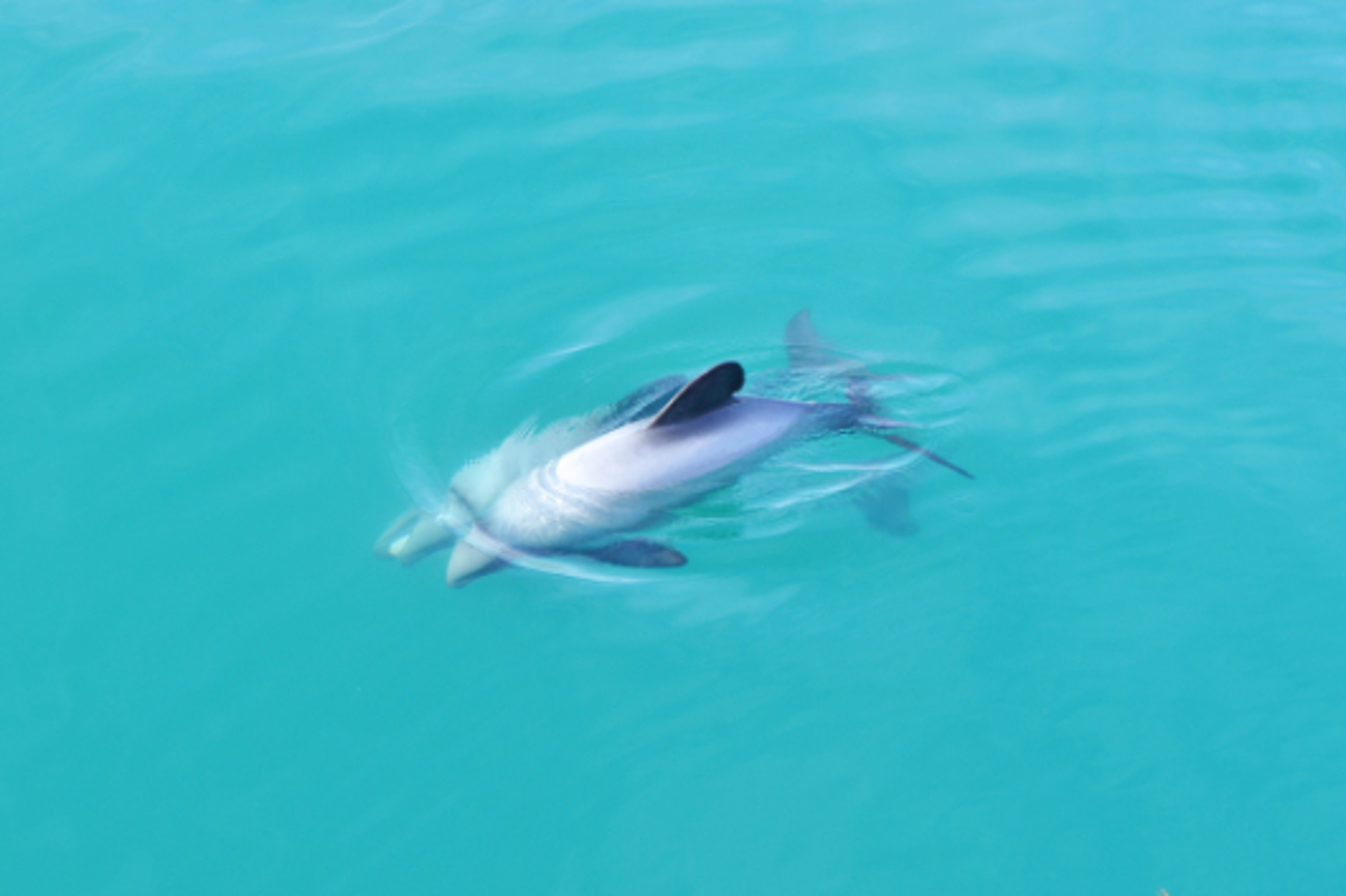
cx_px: 673
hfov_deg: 24.6
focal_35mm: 82
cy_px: 448
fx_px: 3083
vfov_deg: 16.5
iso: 360
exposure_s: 1/160
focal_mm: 55
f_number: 9
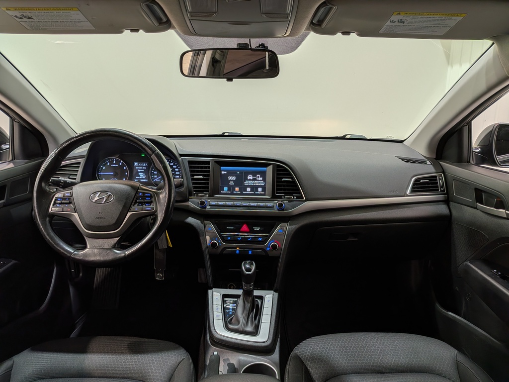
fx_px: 353
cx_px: 254
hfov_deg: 71.6
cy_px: 191
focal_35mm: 24
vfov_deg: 56.8
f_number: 1.7
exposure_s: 1/110
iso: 27
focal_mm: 4.53
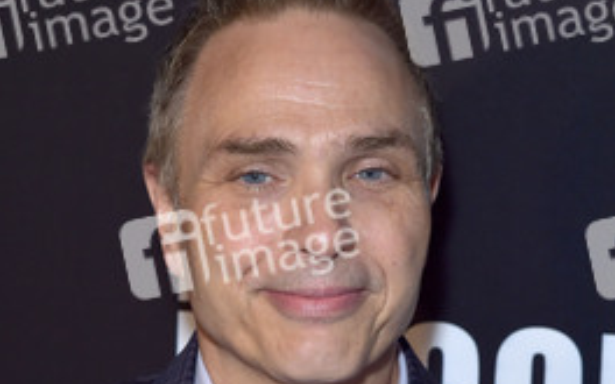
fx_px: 2715
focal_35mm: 162
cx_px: 309
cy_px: 361
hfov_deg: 12.9
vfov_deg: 8.1
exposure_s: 1/200
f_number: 6.3
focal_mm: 105
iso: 800
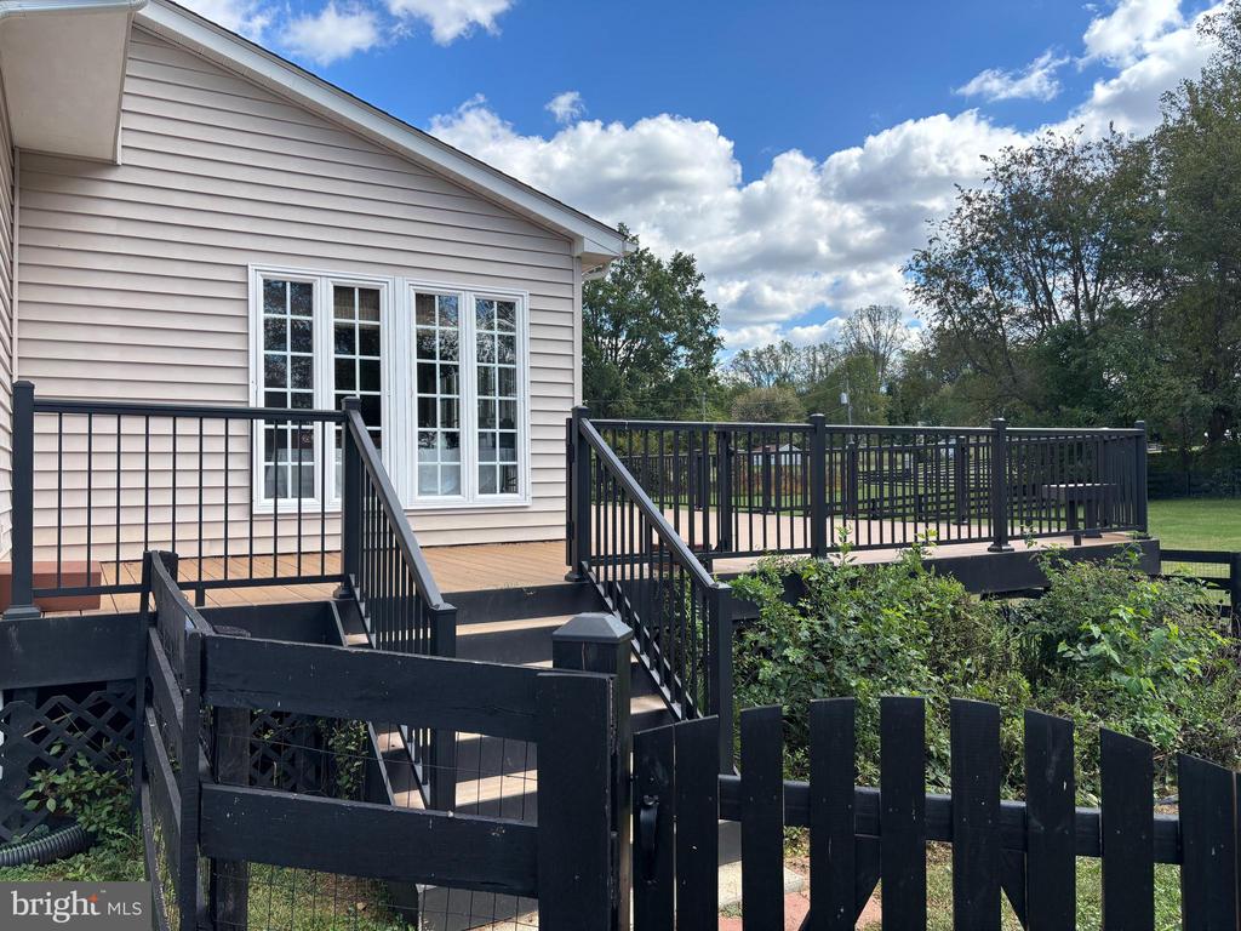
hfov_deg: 67.3
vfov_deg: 53.1
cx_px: 620
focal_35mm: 26
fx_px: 932
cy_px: 466
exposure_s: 1/1477
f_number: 1.6
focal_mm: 5.96
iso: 50
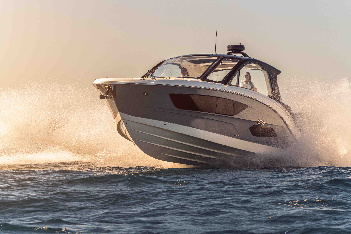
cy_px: 117
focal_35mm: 200
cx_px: 176
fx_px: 1950
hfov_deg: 10.3
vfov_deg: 6.9
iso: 200
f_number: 5.6
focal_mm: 200
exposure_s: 1/1000
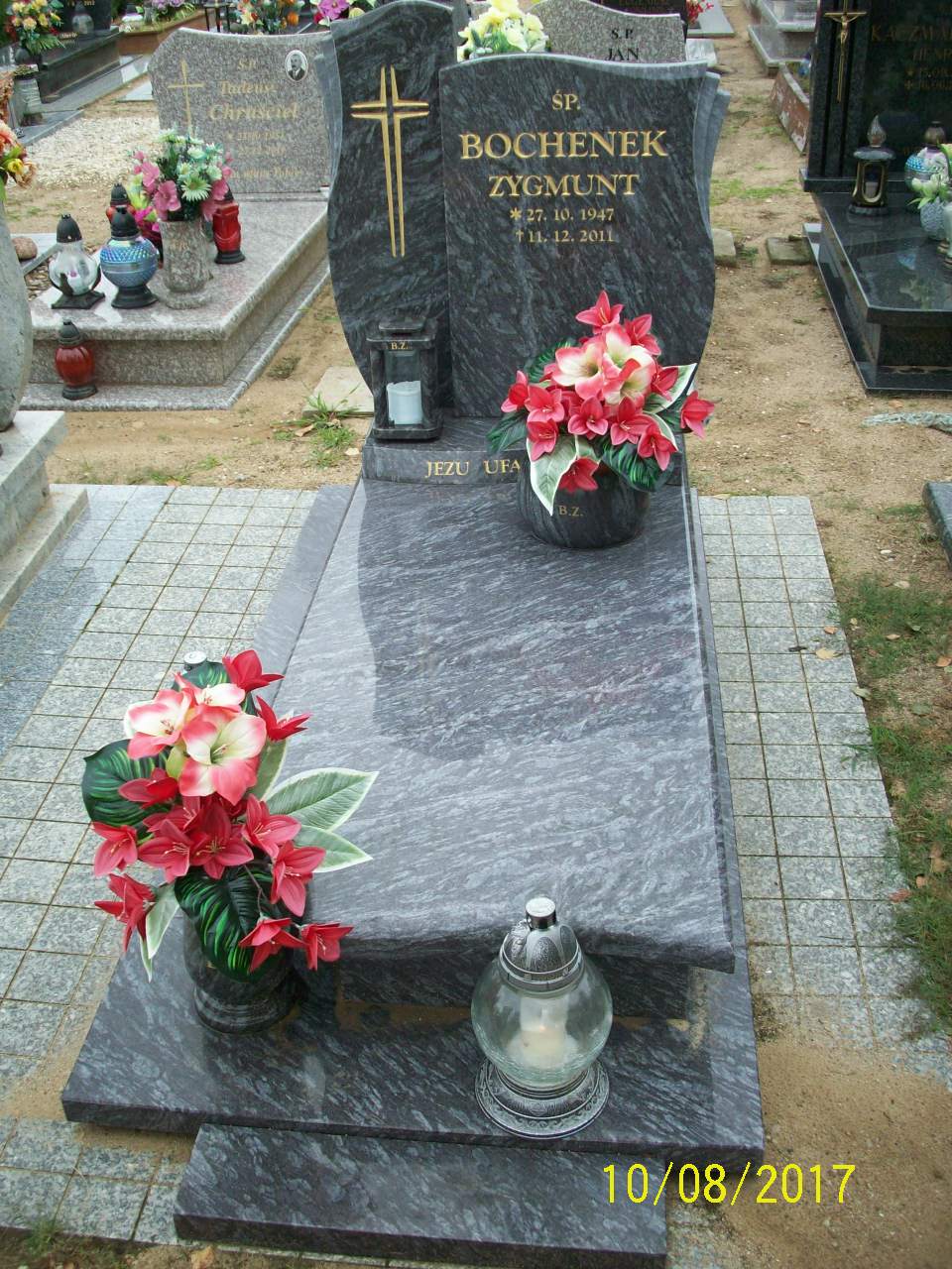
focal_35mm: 37
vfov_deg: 50.1
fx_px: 1357
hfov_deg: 38.7
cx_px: 476
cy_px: 634
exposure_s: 1/262
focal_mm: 6.2
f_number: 2.8
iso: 80
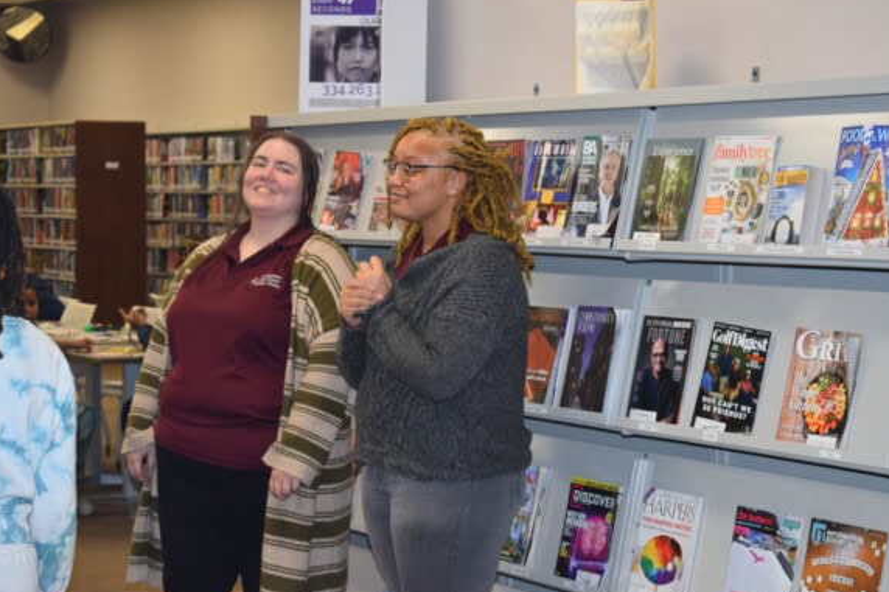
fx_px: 2136
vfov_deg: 15.8
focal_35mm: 87
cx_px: 427
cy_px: 292
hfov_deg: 23.5
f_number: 5.6
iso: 1000
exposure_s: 1/60
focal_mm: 55
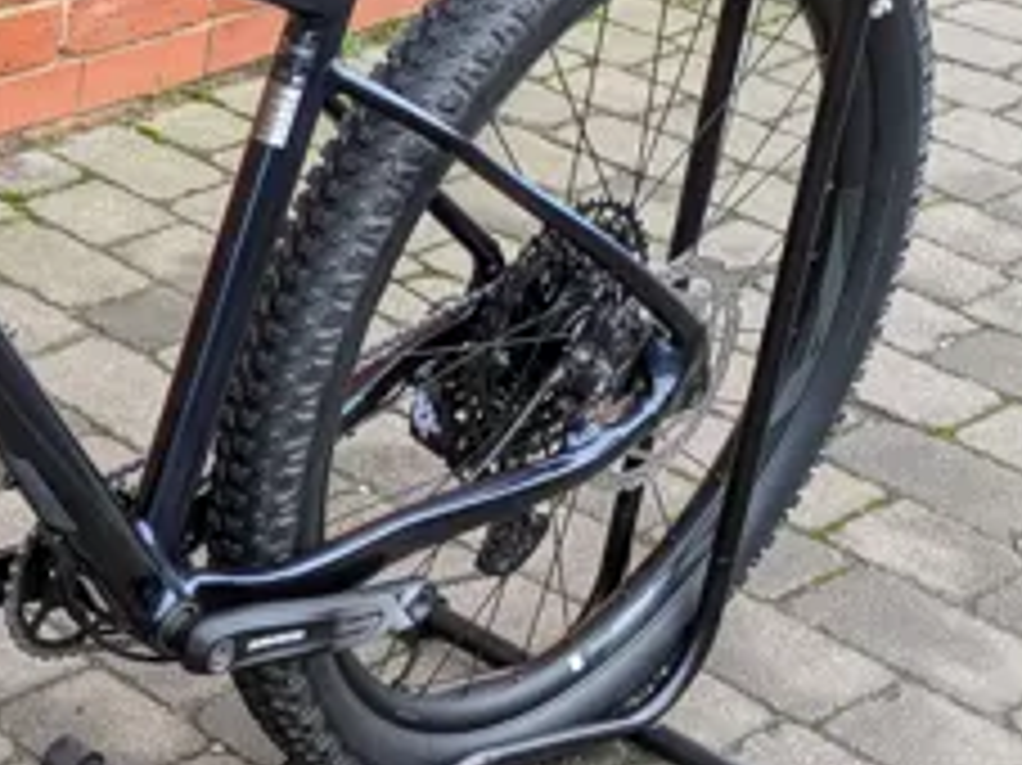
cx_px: -378
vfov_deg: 16.8
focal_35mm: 88
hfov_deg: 20.0
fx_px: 2597
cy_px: 432
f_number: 1.89
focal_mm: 5.43
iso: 88
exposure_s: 1/50
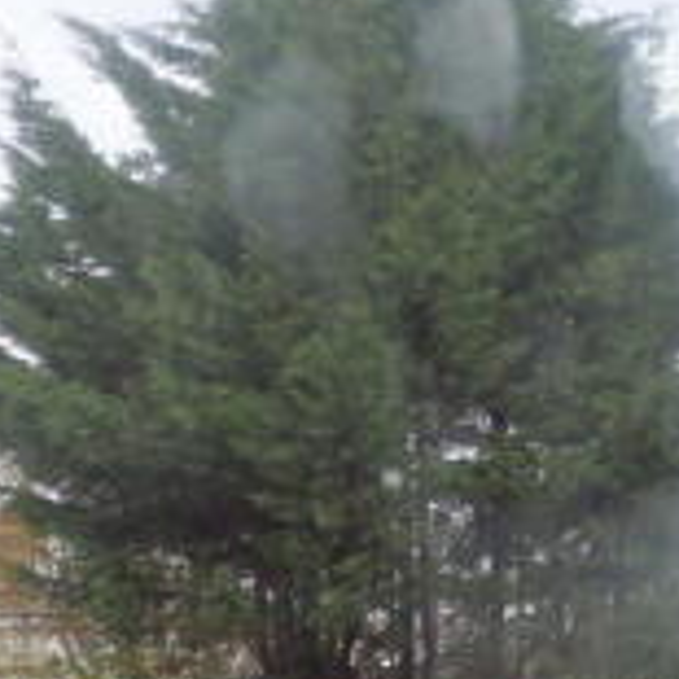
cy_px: 721
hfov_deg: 20.5
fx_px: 1842
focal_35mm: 83
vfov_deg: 20.1
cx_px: 594
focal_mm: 4.5
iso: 100
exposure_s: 1/320
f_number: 3
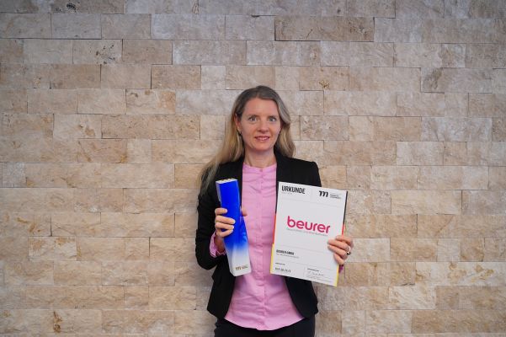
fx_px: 492
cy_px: 168
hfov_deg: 54.5
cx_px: 253
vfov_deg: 37.8
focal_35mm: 35
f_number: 4
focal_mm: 35
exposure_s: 1/160
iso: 1000
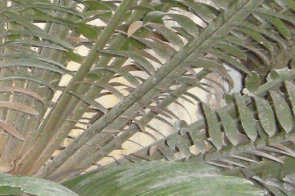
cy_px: 43
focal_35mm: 239
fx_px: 1958
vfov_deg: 5.7
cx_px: -74
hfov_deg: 8.5
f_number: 2.7
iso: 284
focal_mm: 7.5
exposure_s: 1/30
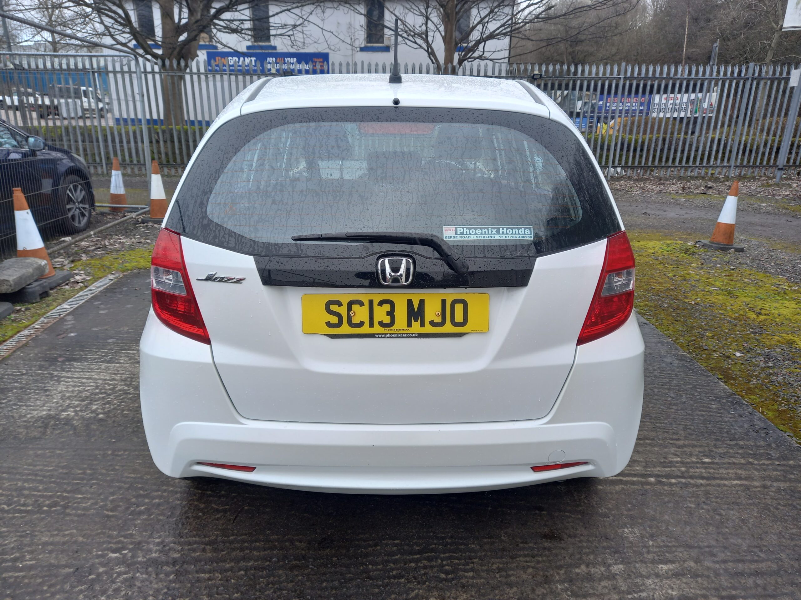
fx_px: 578
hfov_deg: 69.4
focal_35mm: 25
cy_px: 300
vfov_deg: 54.9
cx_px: 400
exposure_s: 1/164
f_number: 2
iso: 25
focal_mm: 4.6
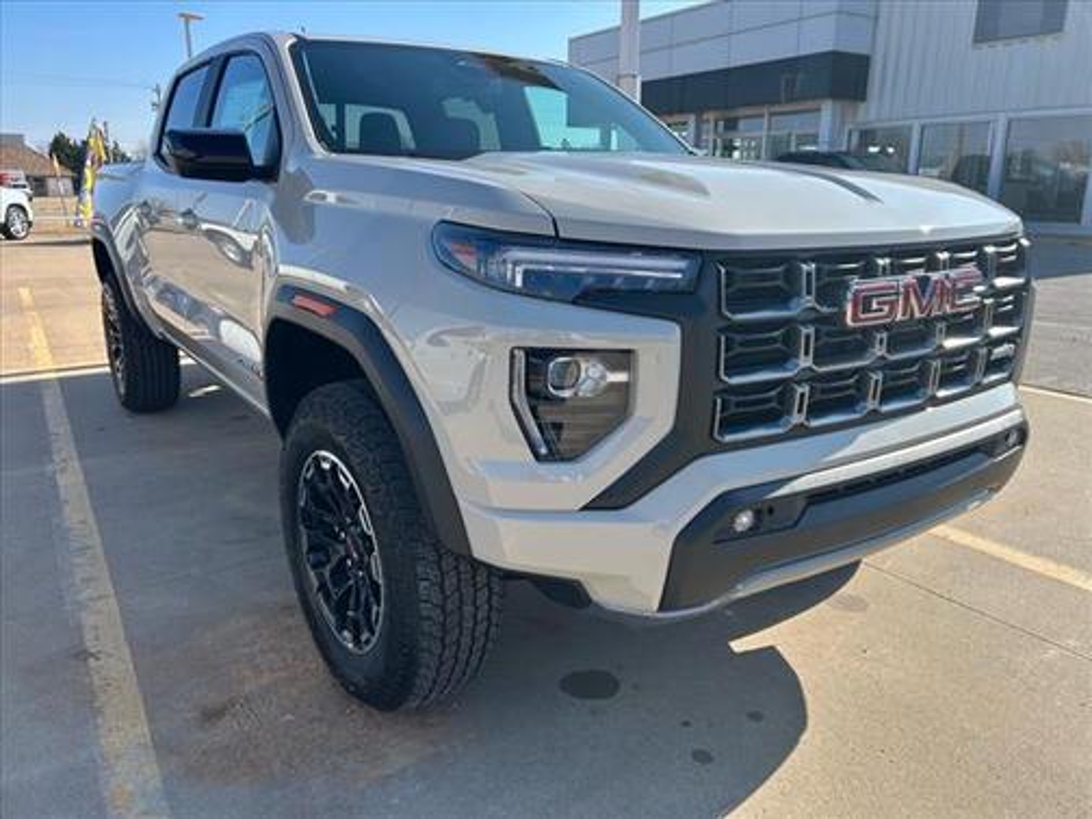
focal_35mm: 26
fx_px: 820
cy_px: 410
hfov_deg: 67.3
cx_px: 546
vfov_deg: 53.1
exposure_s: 1/1972
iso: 50
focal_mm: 5.7
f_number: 1.5
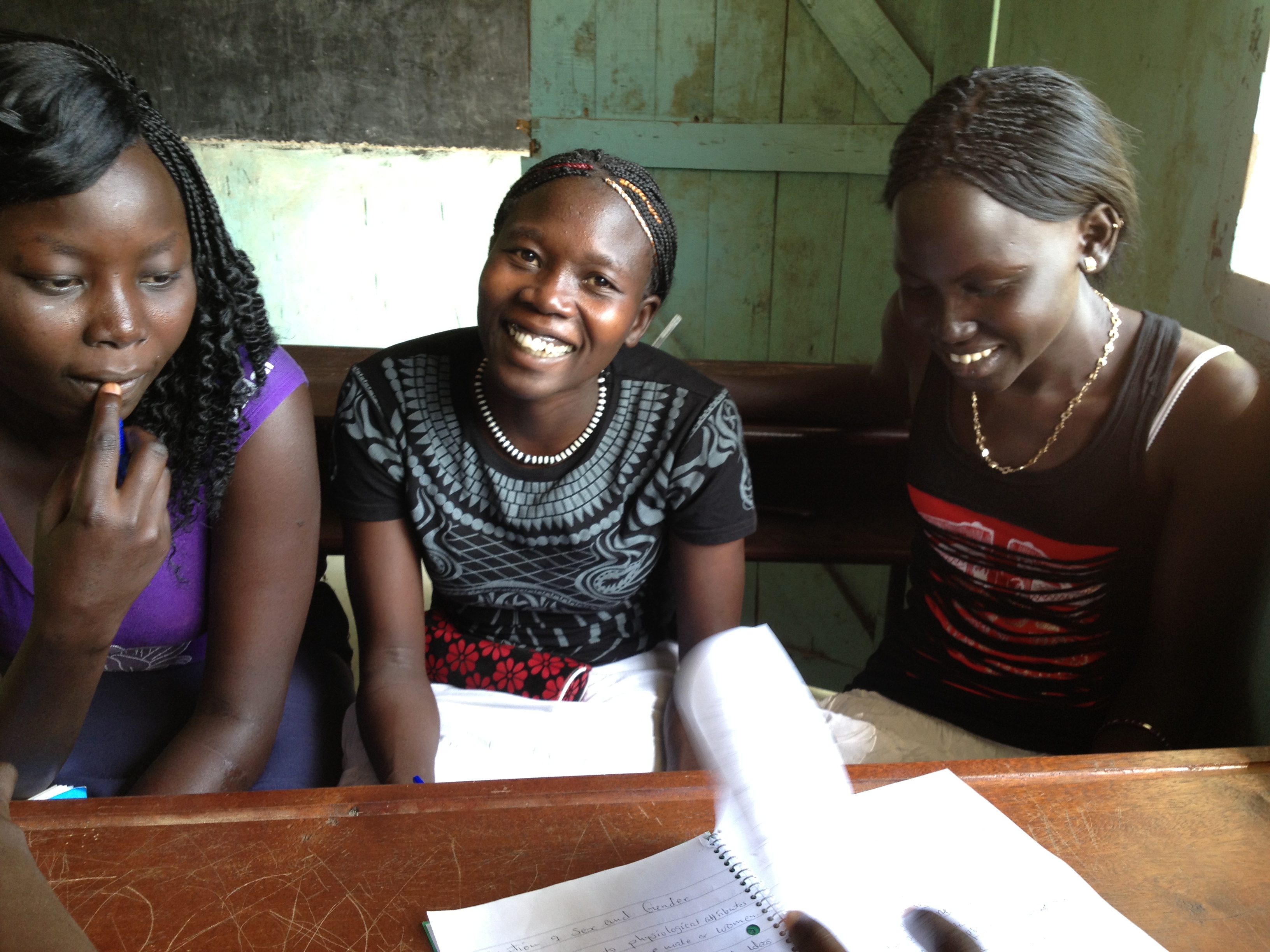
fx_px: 1284
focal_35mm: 35
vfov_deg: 40.7
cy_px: 476
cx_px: 635
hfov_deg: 52.6
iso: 50
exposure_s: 1/33
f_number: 2.4
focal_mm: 4.28
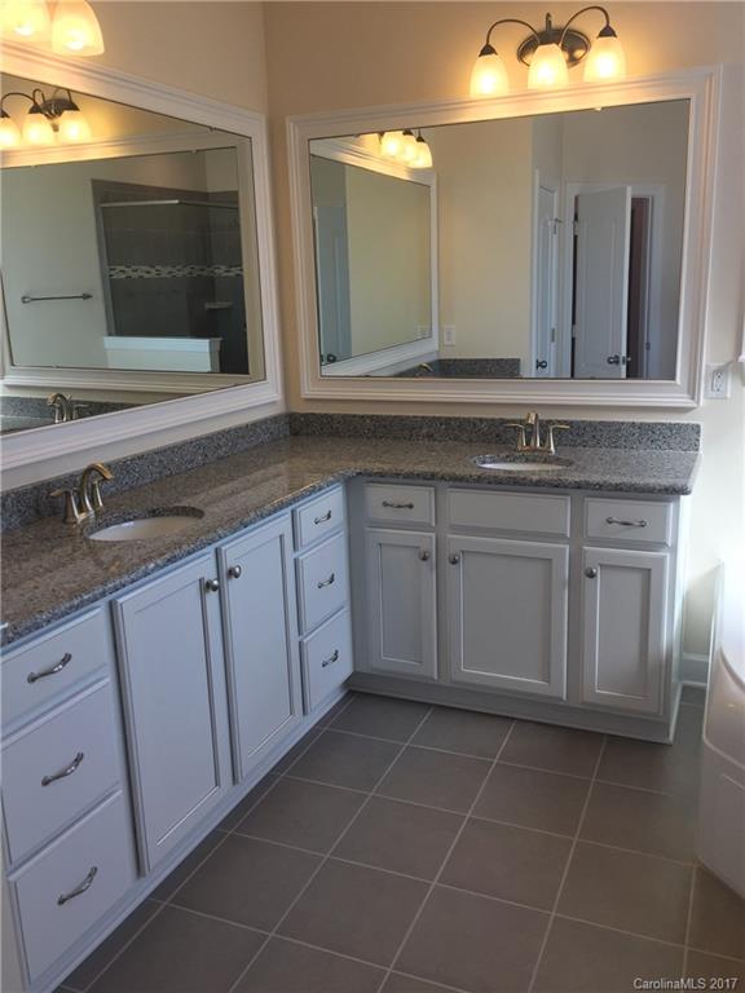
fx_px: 832
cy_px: 496
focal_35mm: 29
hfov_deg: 48.2
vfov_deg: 61.7
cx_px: 372
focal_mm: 4.15
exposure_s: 1/120
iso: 40
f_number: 2.2
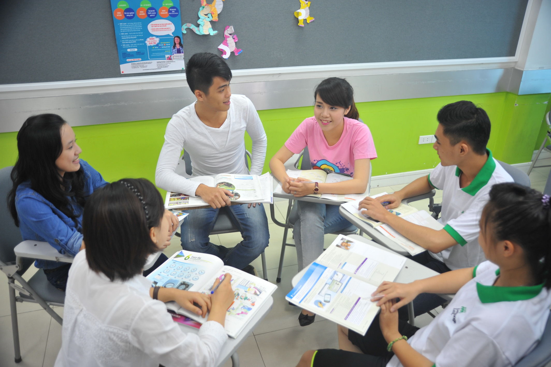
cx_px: 276
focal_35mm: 28
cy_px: 184
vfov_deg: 46.3
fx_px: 428
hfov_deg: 65.5
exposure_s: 1/25
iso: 400
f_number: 4
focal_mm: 28
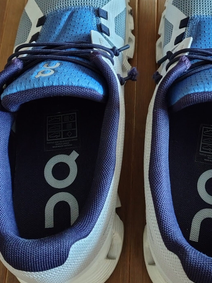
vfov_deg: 41.0
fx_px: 376
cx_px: 131
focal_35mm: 46
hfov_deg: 31.4
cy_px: 110
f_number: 1.7
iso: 5915
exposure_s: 1/33.3
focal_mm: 4.71
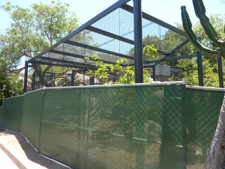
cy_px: 84
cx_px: 112
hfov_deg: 69.4
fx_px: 162
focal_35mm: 25
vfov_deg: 54.9
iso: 80
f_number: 3.3
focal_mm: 4.1
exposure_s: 1/200
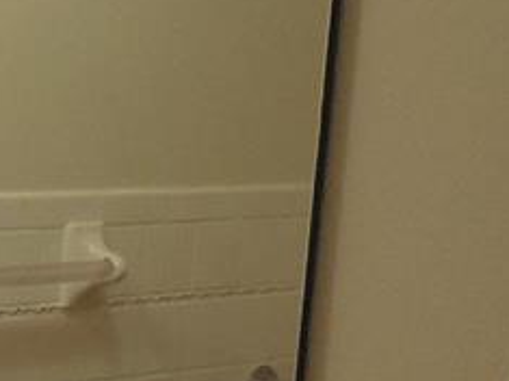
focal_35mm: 131
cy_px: 435
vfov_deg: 11.1
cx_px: -347
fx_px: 1925
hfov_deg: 13.8
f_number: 3.2
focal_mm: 5.3
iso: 360
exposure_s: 1/30
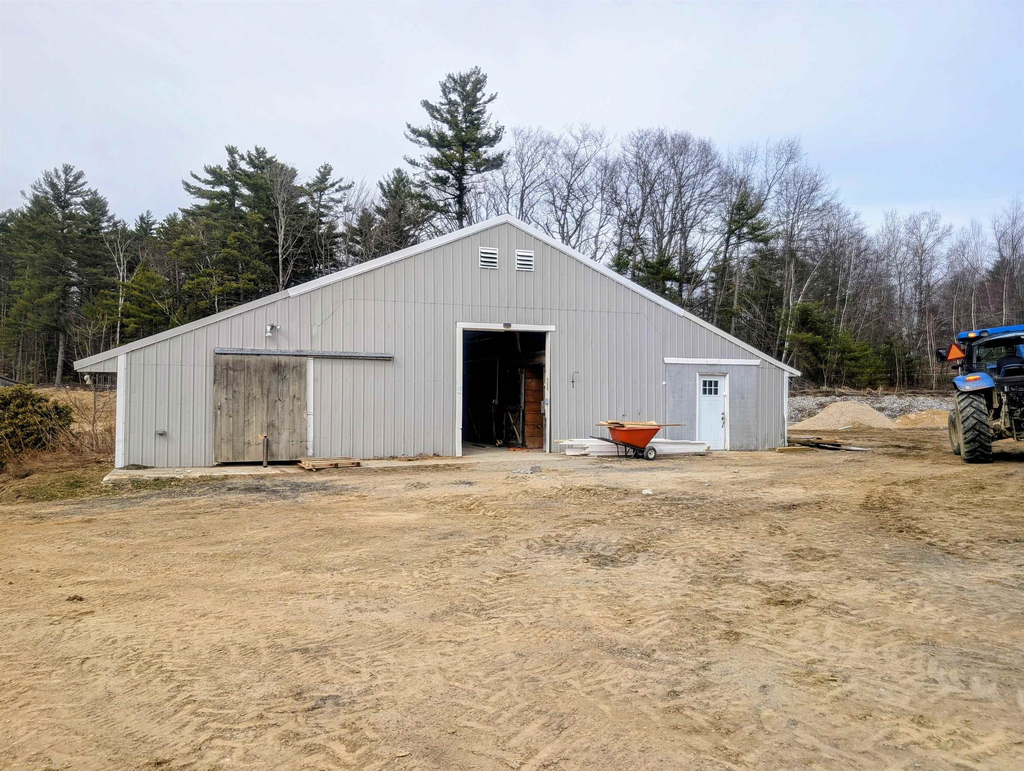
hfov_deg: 71.5
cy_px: 386
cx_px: 512
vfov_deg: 56.9
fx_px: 711
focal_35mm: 24
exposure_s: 1/763
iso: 18
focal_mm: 6.9
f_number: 1.68
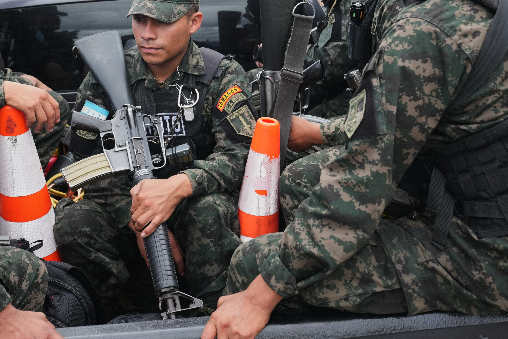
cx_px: 232
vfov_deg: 22.0
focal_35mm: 61
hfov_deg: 32.9
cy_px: 67
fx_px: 861
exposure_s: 1/640
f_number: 5.6
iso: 640
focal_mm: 35
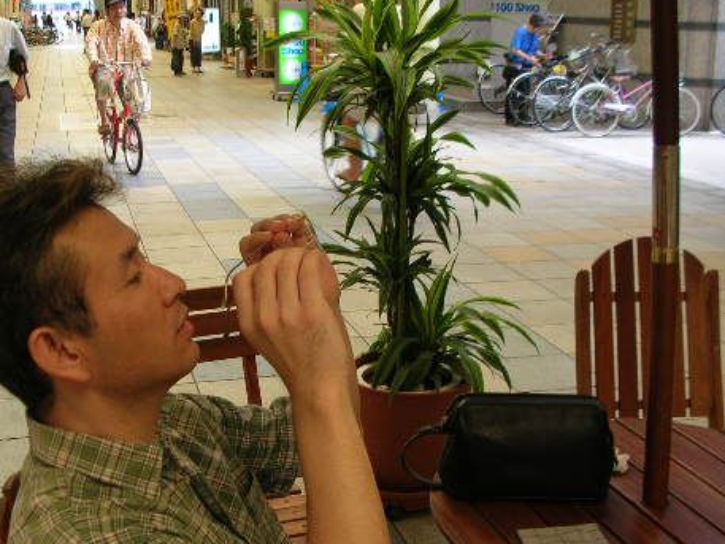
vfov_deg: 29.5
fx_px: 1027
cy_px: 357
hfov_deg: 38.5
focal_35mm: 49
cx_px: 254
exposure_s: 1/32.8
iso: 50
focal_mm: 5.8
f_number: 2.8
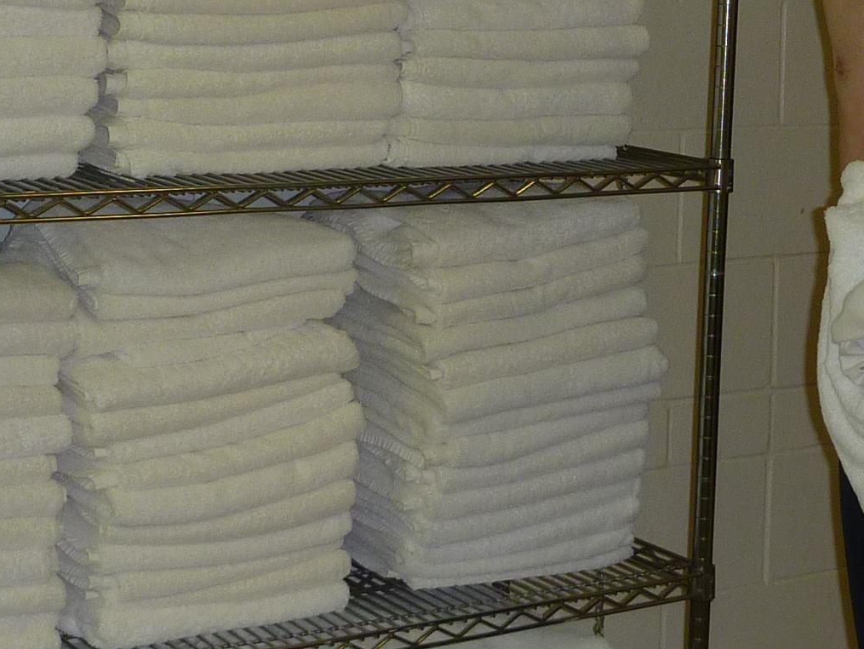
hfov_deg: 21.8
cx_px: 415
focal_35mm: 90
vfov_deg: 16.2
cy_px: 33
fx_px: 2247
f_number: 3.3
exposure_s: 1/30
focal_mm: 4.9
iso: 100
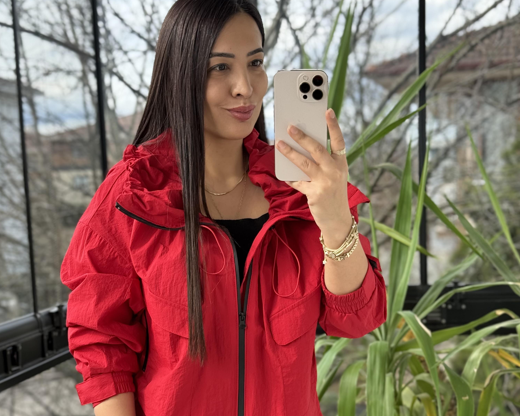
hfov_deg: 30.0
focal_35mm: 63
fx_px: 970
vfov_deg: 24.0
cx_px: 258
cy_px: 301
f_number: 1.78
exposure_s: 1/375
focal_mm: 6.76
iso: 100
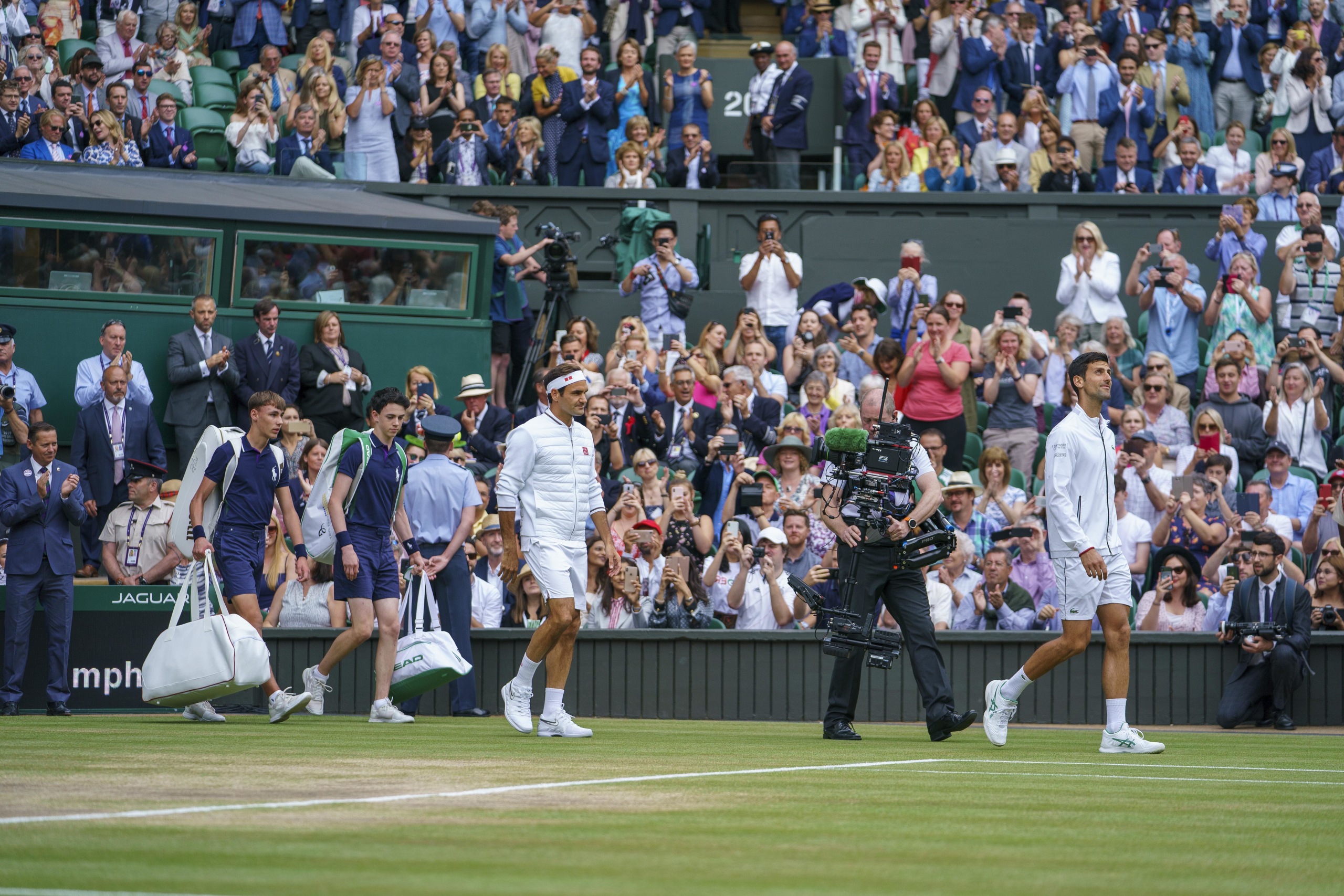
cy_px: 448
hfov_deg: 17.1
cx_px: 672
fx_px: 4480
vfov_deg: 11.4
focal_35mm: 120
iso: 320
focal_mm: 120
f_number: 2.8
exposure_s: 1/1250
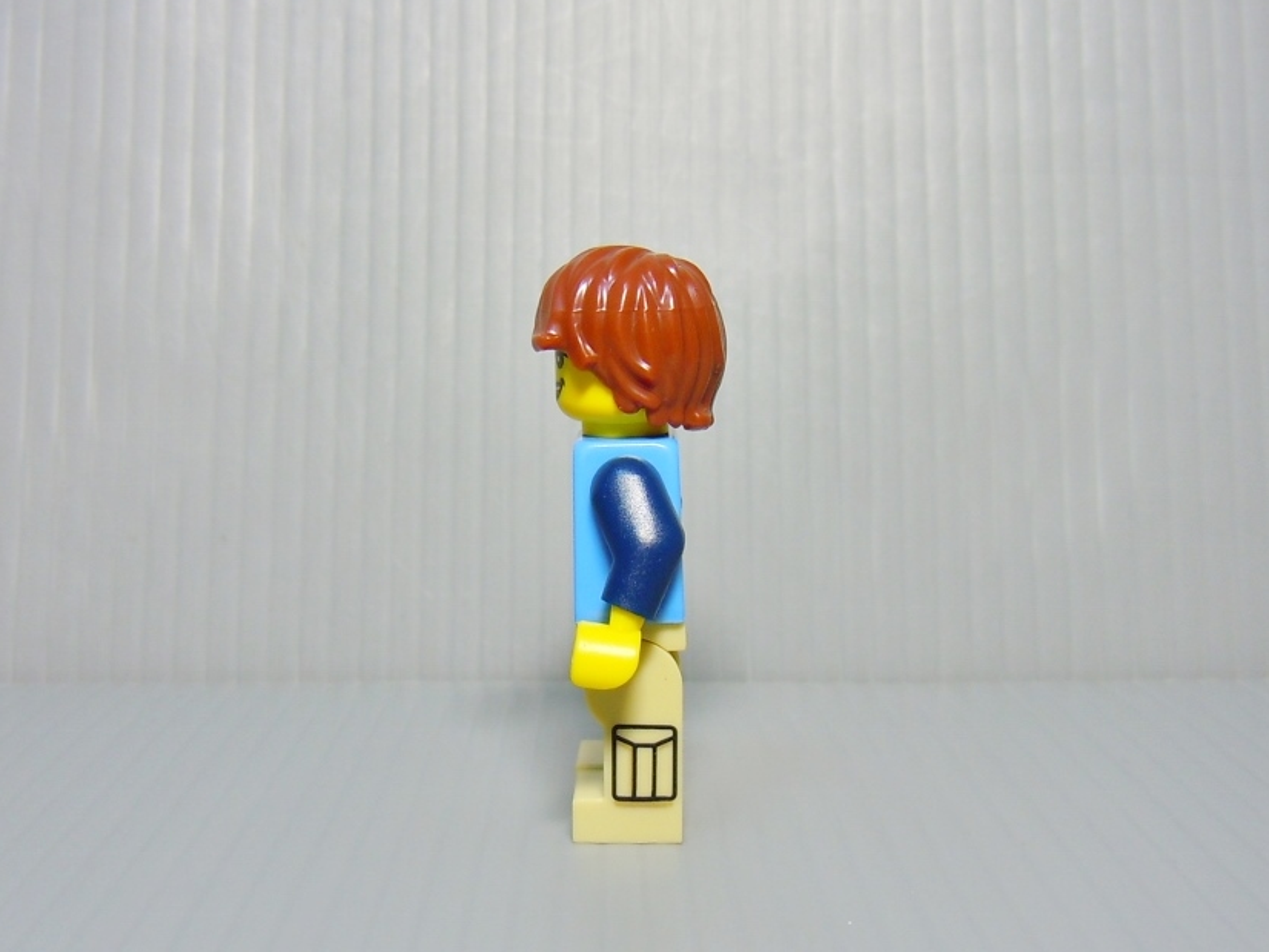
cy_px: 487
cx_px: 628
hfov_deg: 58.3
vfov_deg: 45.5
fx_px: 1137
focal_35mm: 31
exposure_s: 1/15
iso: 100
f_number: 3.5
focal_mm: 5.4
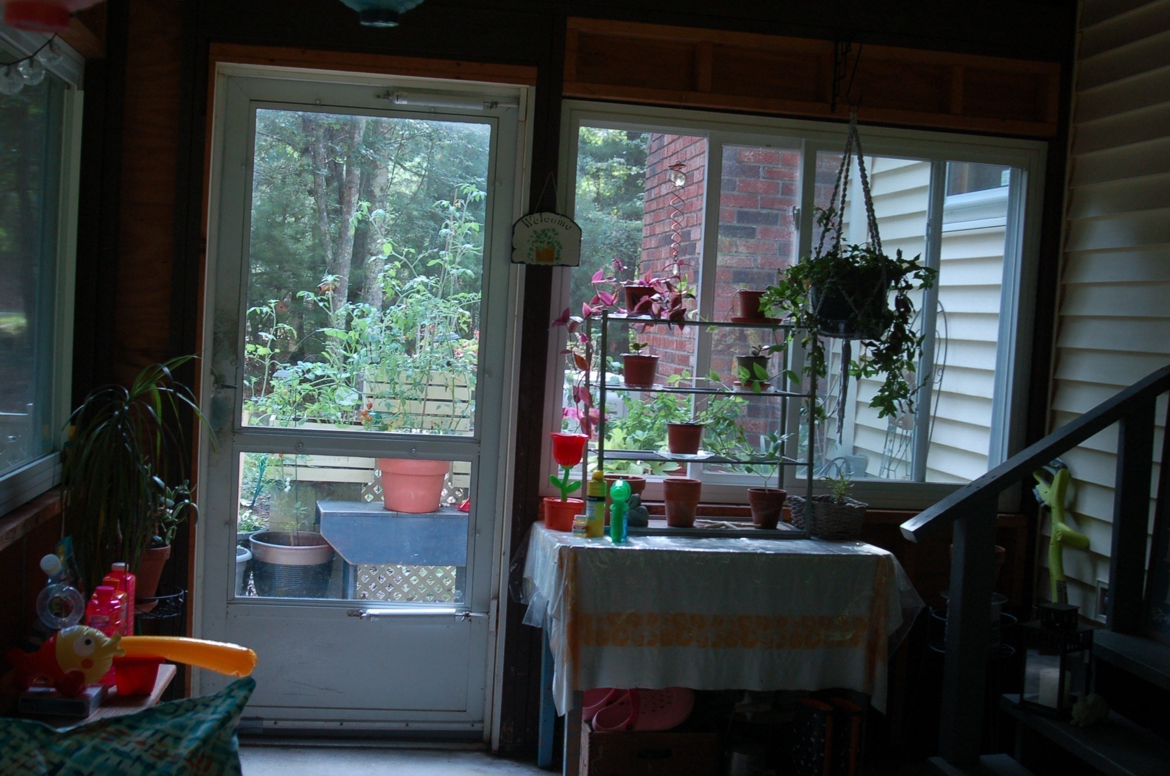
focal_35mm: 42
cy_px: 388
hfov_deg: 46.5
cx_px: 585
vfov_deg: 31.8
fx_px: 1363
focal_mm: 28
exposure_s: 1/100
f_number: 5
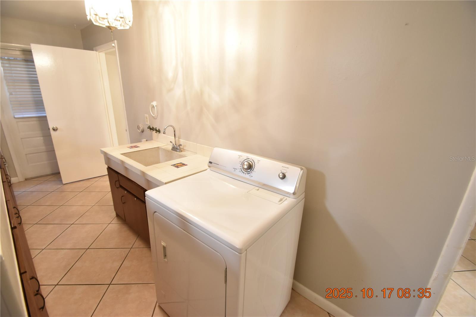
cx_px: 238
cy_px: 158
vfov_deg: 77.3
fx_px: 198
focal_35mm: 15
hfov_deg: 100.4
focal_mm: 10
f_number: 3.5
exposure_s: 1/20
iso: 800
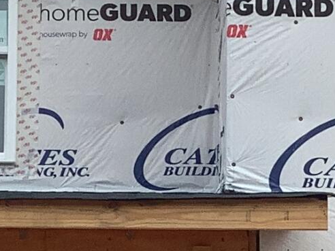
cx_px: 242
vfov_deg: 7.8
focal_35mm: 189
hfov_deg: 10.4
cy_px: 320
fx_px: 1829
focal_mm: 3.3
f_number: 2.4
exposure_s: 1/886
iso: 25
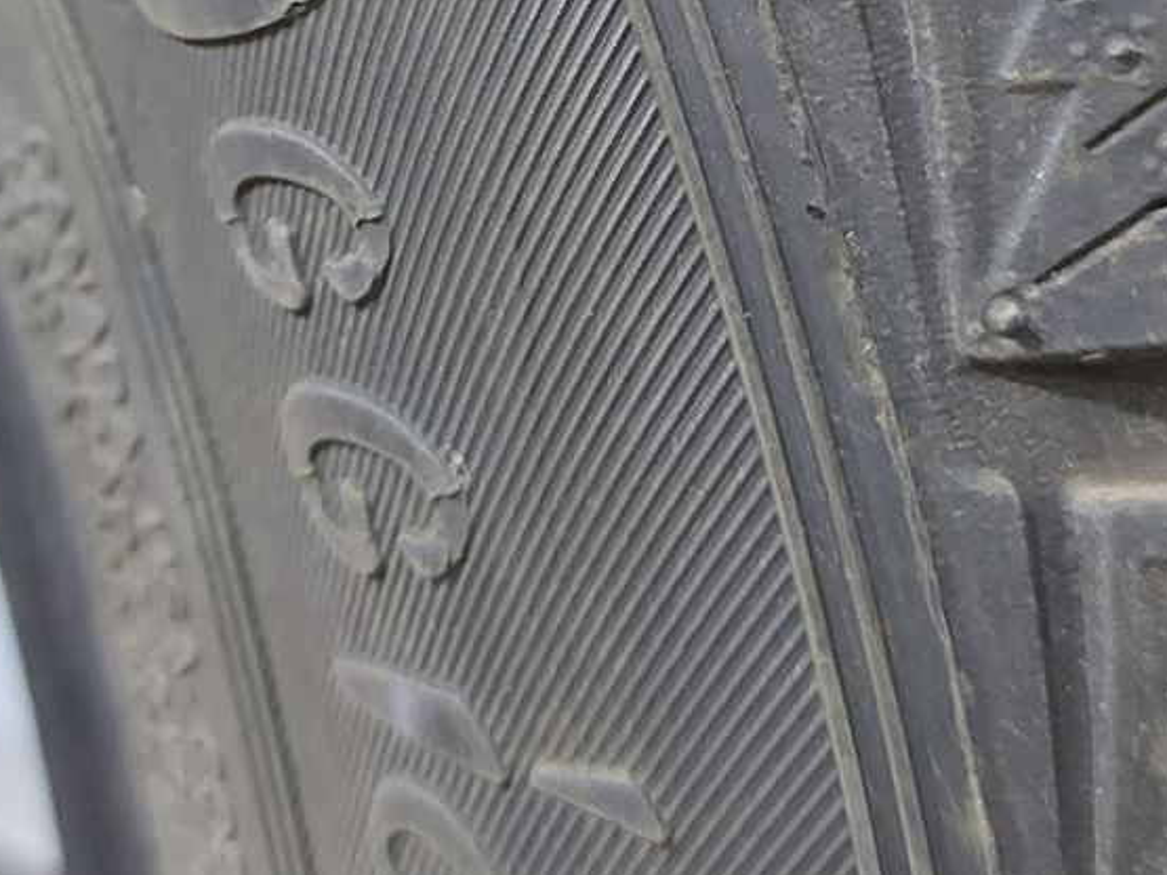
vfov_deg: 23.4
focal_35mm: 60
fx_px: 2022
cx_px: 518
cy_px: 13
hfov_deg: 32.2
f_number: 1.8
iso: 320
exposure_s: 1/25
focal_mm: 5.23
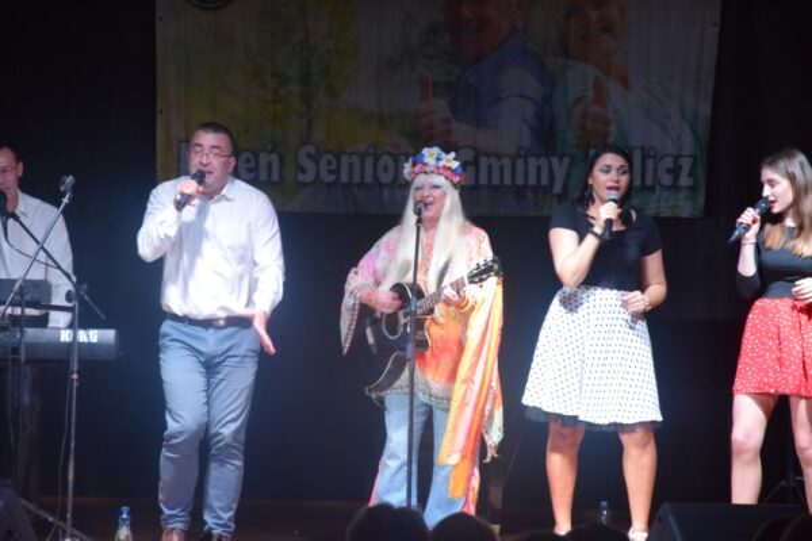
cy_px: 270
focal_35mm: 158
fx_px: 3552
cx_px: 406
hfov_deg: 13.0
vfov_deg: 8.7
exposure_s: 1/60
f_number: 5.6
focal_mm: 105
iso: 2000
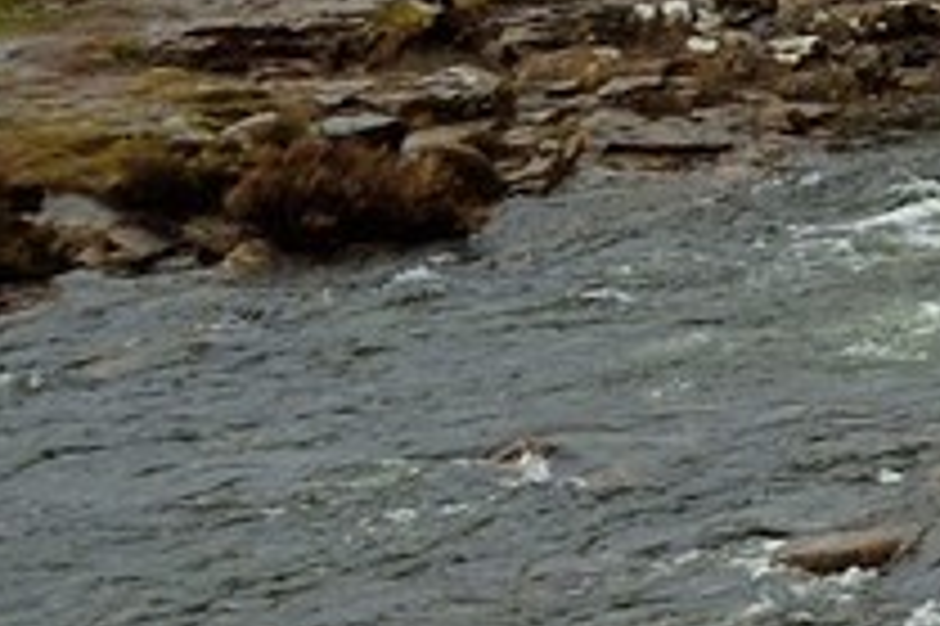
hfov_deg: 7.3
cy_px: -522
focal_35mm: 237
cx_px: 3184
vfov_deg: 5.7
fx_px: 6183
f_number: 7.1
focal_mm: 31
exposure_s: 1/200
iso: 200
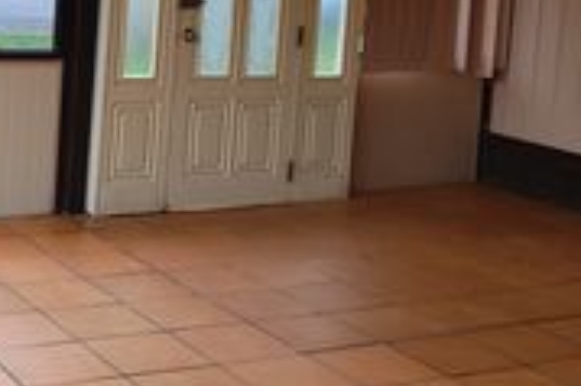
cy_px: 15
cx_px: 97
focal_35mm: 71
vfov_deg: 18.7
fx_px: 1145
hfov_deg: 27.8
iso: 180
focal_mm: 18
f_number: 5.6
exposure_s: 1/125
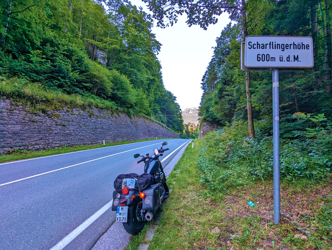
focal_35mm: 16
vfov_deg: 78.2
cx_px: 166
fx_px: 154
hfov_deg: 94.4
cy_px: 125
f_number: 2.2
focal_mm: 2.35
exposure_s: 1/163
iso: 45
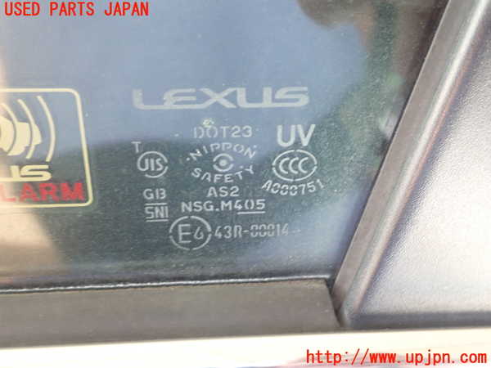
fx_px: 567
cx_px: 246
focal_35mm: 40
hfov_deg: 46.8
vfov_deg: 36.0
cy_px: 184
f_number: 2.8
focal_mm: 7.34
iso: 800
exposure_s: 1/25
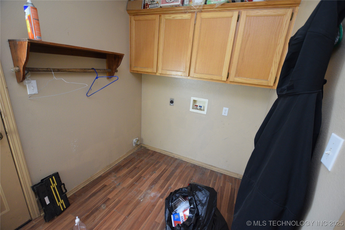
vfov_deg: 77.3
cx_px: 172
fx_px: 144
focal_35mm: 15
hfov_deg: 100.4
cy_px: 115
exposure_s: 1/60
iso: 1800
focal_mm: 10
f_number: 3.5
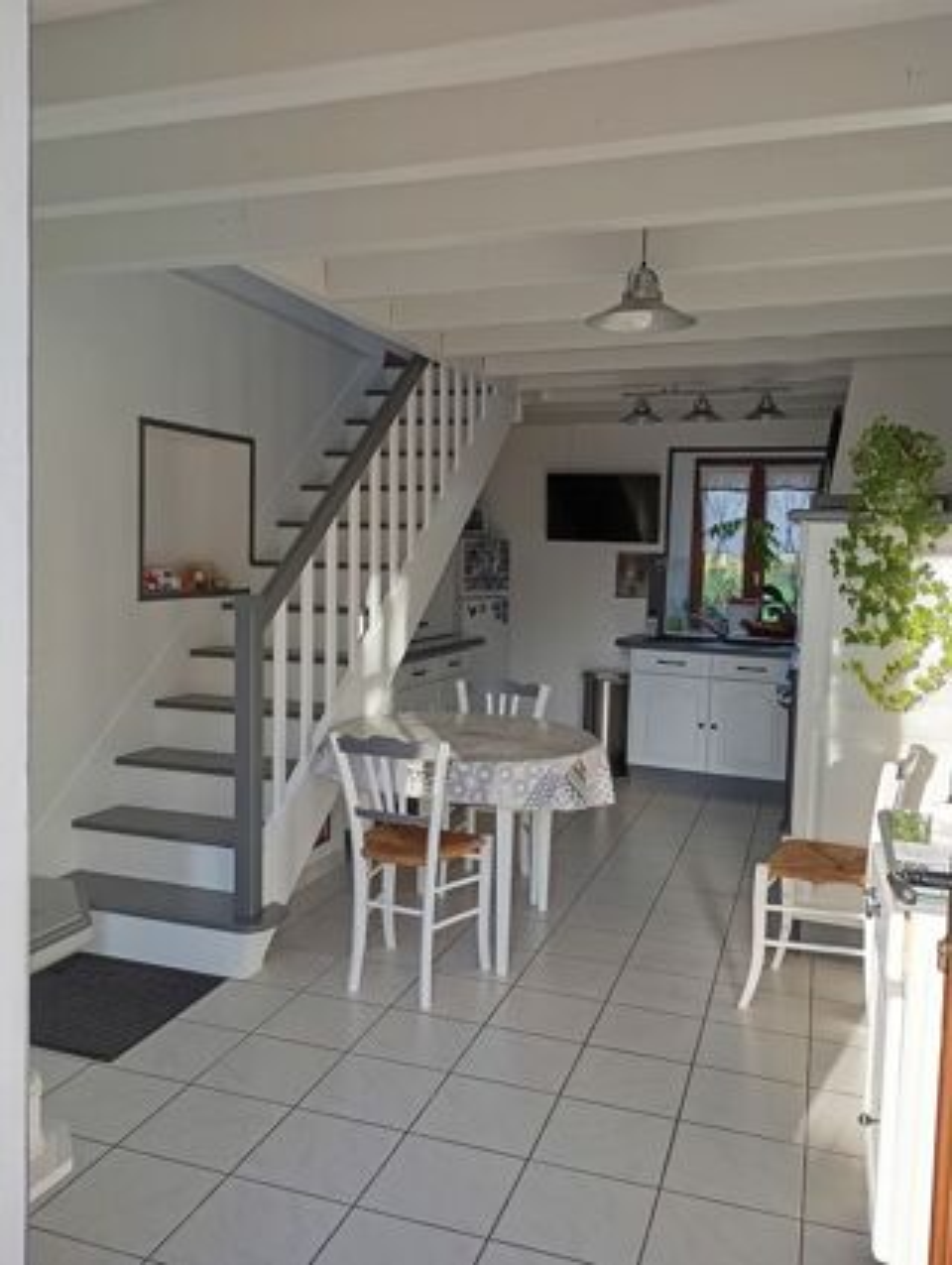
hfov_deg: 49.9
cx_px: 476
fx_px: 1024
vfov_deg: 63.4
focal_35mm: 28
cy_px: 632
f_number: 1.8
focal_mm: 4.27
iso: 130
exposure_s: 1/50
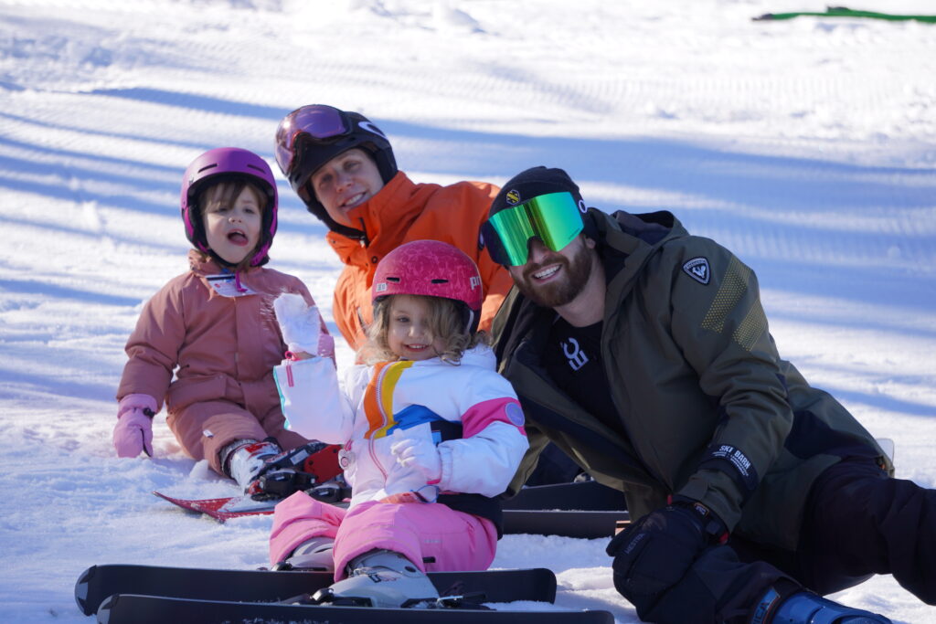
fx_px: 5070
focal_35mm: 195
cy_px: 312
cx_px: 468
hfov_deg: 10.5
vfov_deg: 7.0
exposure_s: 1/250
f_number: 5.6
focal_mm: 130
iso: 100
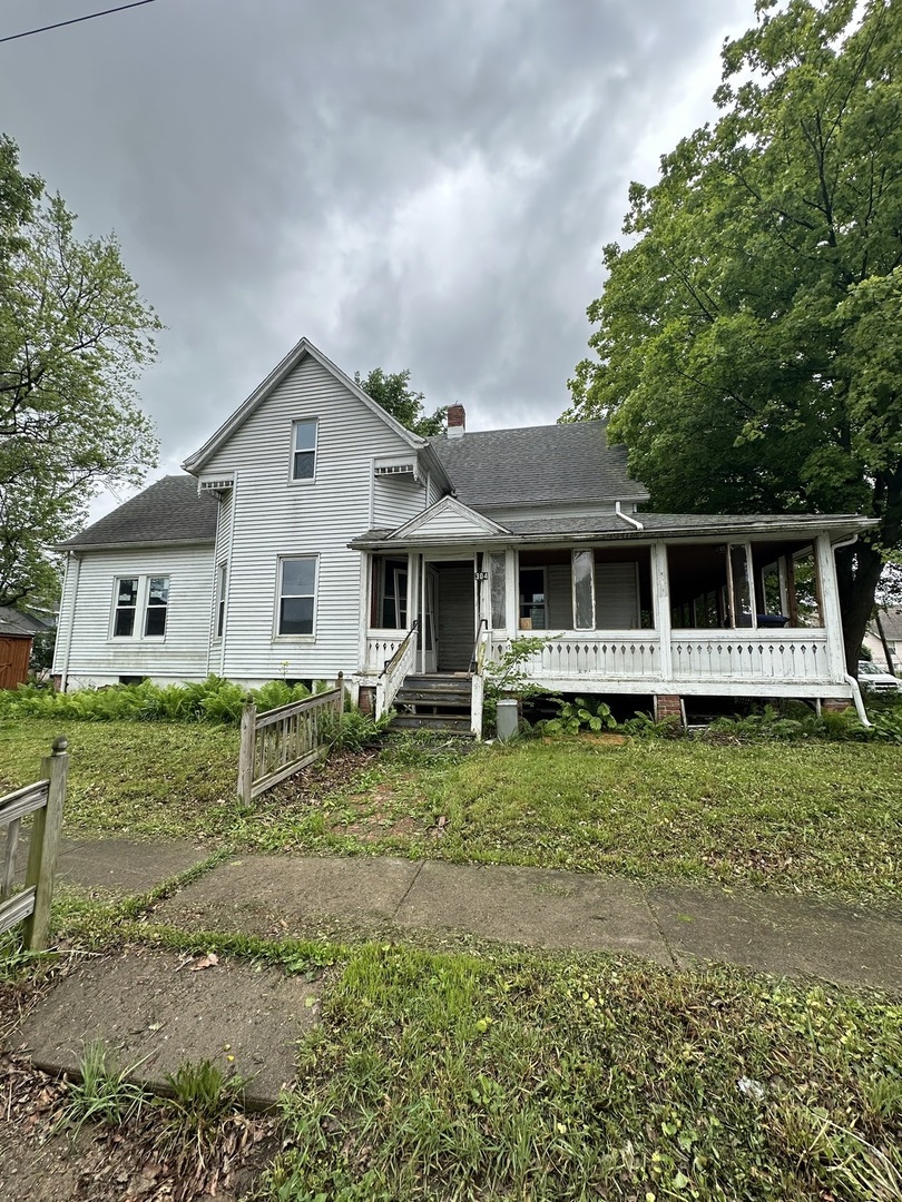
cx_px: 451
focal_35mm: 14
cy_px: 601
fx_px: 486
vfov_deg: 102.1
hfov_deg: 85.7
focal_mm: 2.22
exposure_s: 1/1072
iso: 40
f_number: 2.2
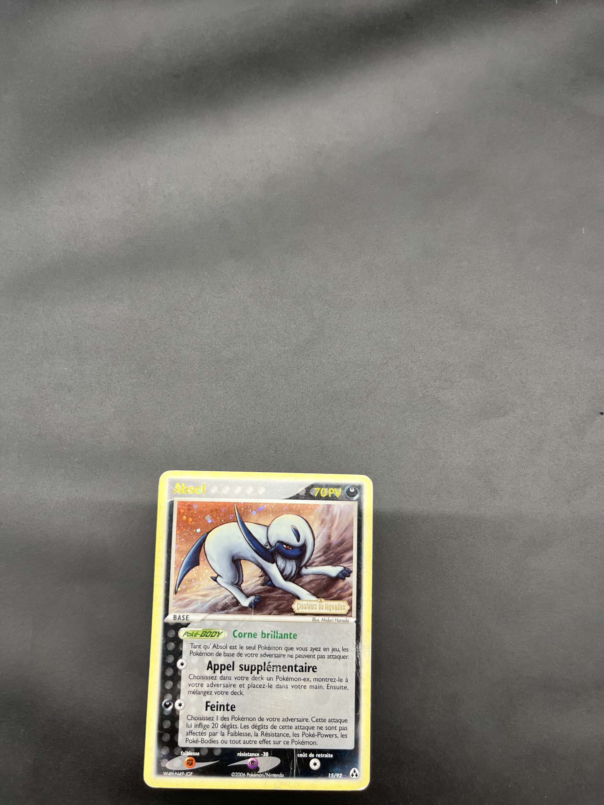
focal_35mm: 26
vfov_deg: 67.3
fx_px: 605
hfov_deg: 53.1
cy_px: 402
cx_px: 302
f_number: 1.6
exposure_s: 1/100
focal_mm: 5.1
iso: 80
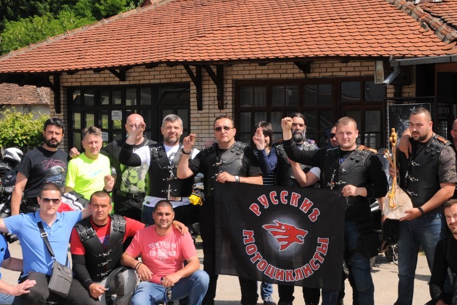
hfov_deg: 33.1
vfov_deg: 22.6
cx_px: 312
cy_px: 205
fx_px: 759
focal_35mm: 60
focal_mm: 25
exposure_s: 1/250
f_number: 8
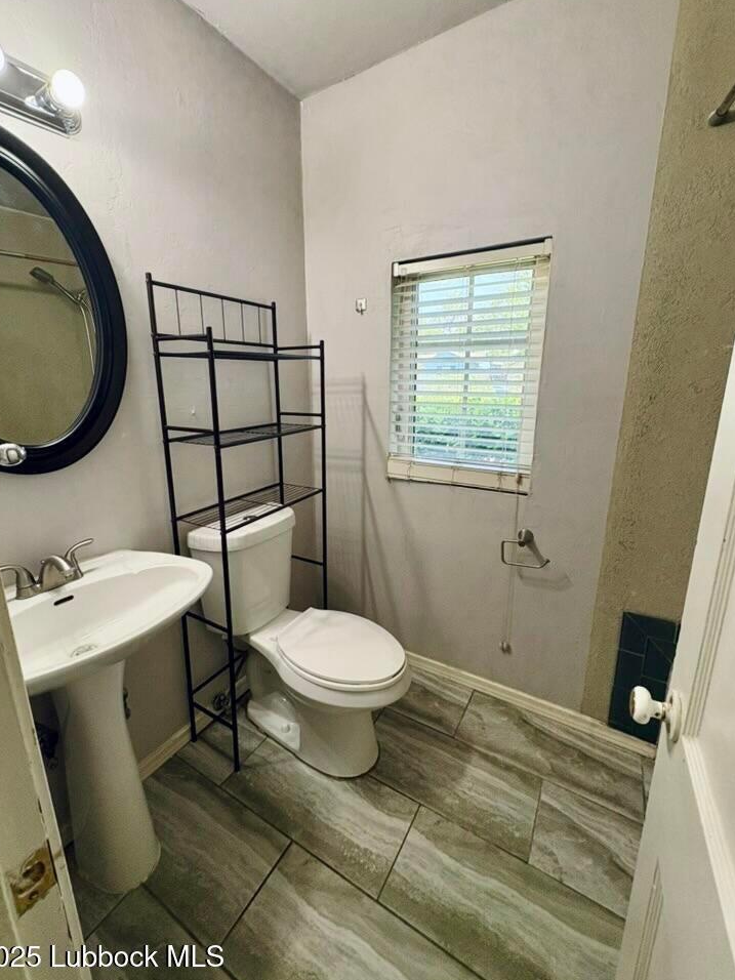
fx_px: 425
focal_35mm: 15
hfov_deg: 81.7
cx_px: 344
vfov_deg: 98.2
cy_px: 479
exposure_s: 1/120
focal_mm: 2.22
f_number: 2.2
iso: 200
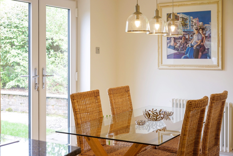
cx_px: 116
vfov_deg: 24.6
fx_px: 356
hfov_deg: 36.2
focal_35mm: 55
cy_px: 78
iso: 320
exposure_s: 1/50
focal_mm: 55
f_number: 5.6
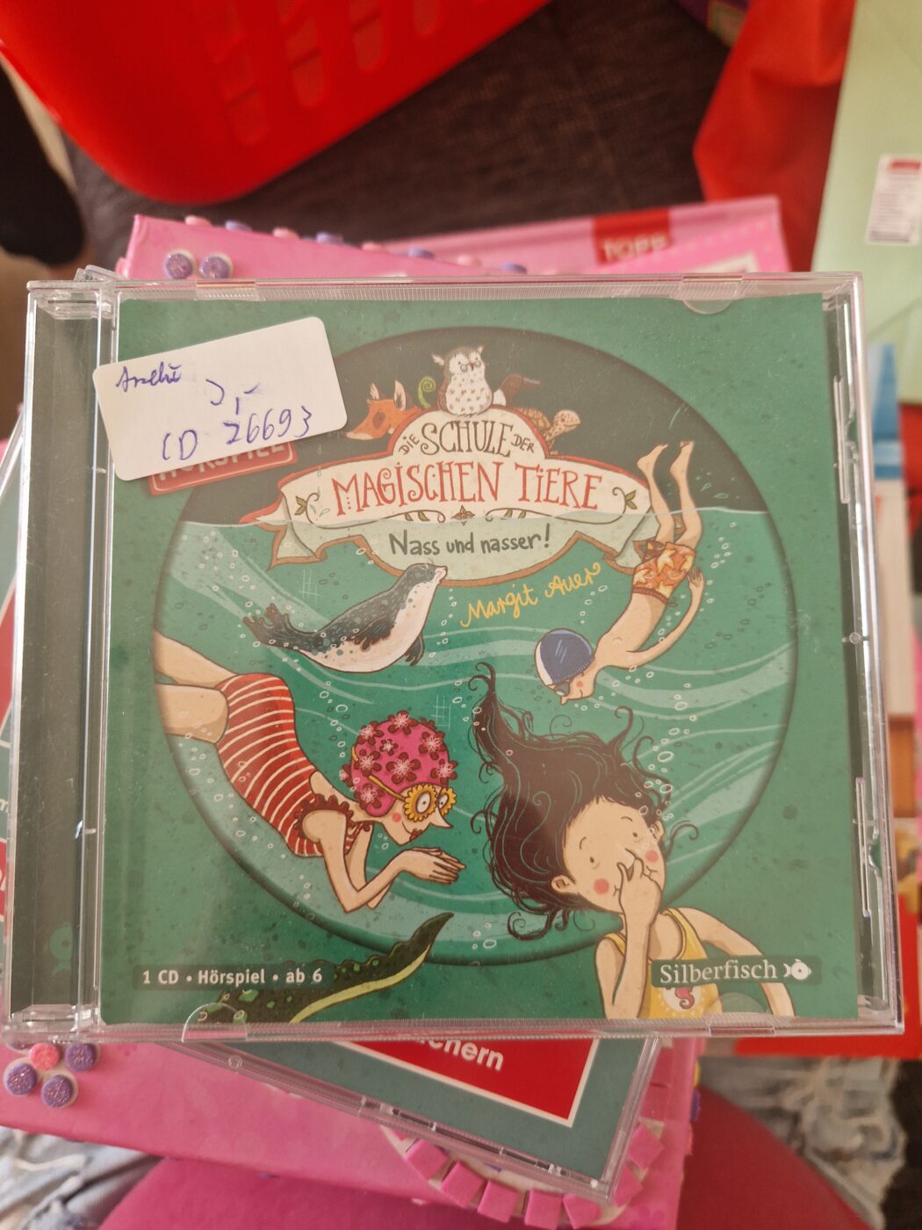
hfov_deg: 58.9
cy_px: 615
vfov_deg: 73.9
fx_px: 817
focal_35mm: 23
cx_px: 461
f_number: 1.8
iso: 50
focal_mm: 5.4
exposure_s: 1/118
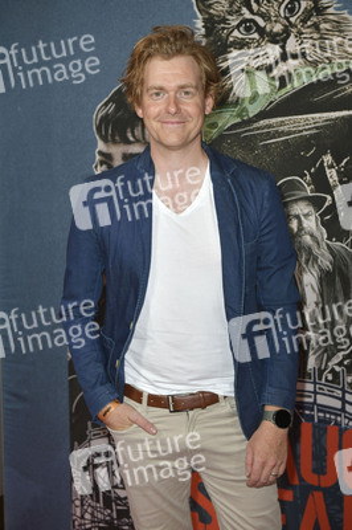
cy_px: 265
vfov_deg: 35.7
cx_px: 176
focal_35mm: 56
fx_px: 823
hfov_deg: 24.2
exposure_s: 1/200
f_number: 5.6
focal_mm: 56
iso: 800
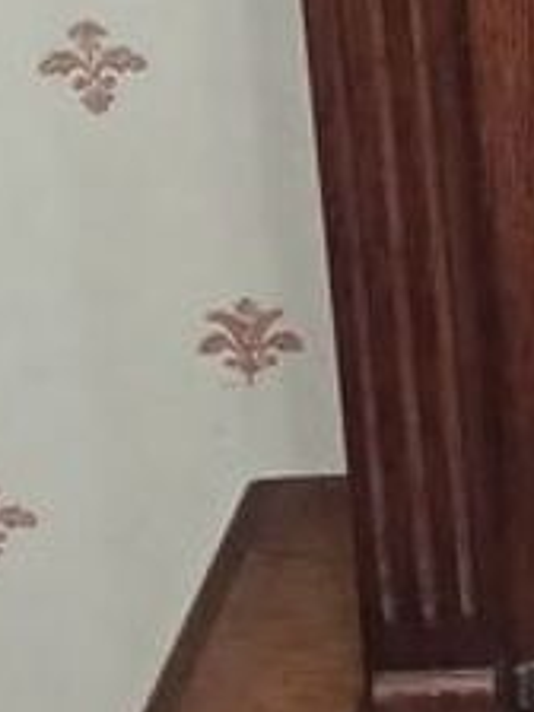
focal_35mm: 149
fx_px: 3065
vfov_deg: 12.9
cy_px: -135
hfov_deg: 9.0
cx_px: 1262
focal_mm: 4.6
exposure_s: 1/20
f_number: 1.8
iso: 1000
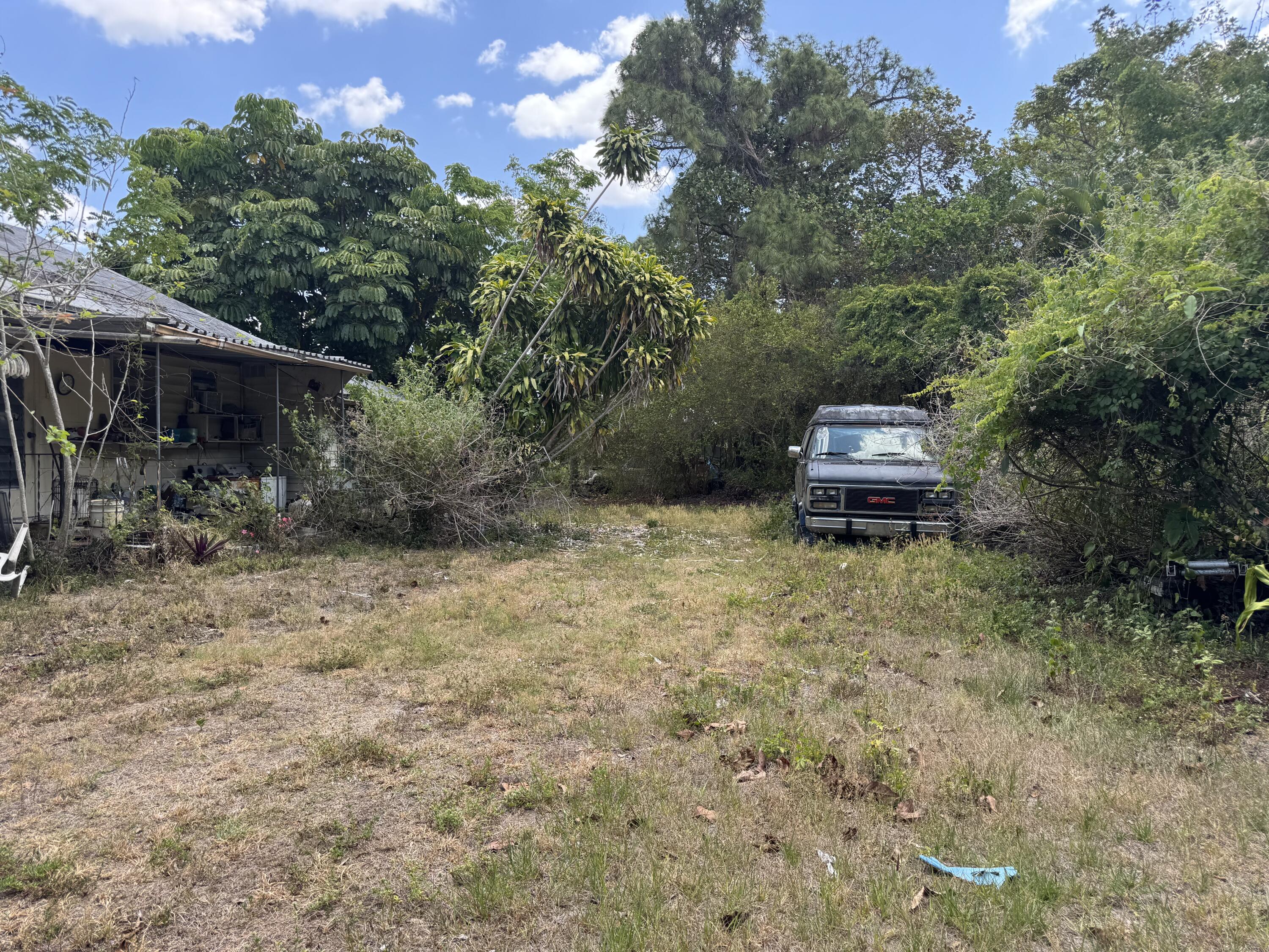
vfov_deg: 56.8
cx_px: 634
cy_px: 476
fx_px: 880
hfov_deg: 71.6
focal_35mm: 24
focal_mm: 6.76
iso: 80
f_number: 1.78
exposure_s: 1/864
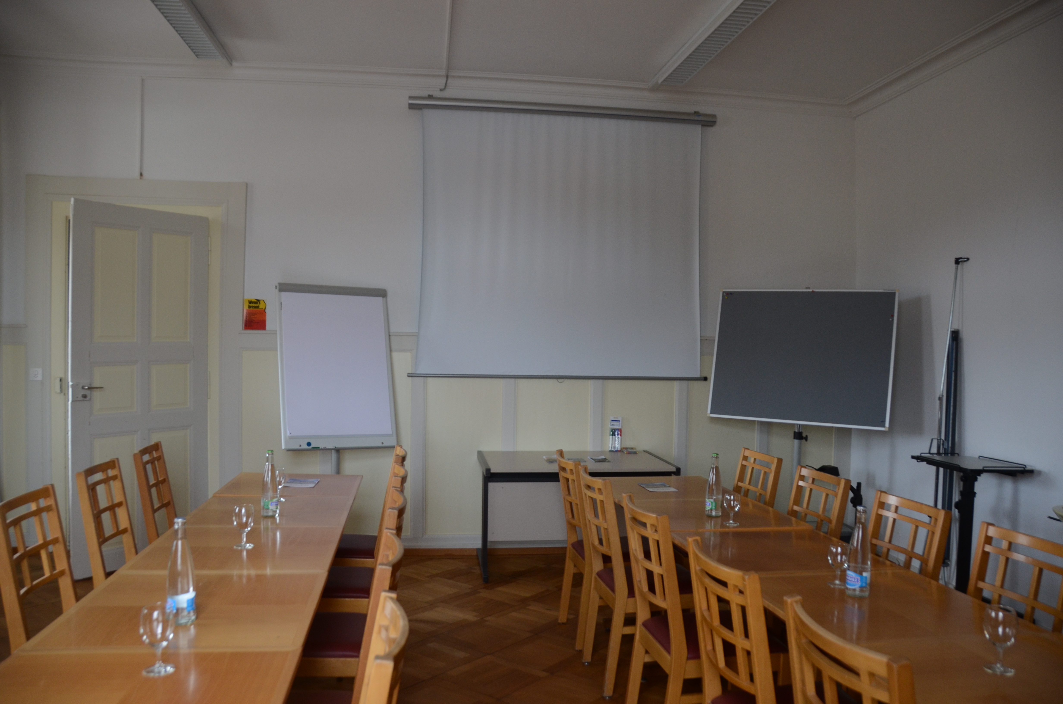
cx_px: 532
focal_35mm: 27
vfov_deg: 47.7
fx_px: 796
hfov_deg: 67.5
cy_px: 352
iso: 500
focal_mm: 18
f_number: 3.5
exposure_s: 1/20
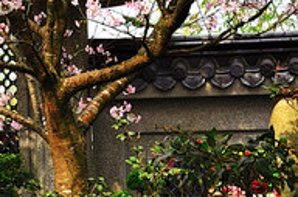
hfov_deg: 9.1
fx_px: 1734
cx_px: -343
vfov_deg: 6.4
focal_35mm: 210
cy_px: -100
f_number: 9
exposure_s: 1/160
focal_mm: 28
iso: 100
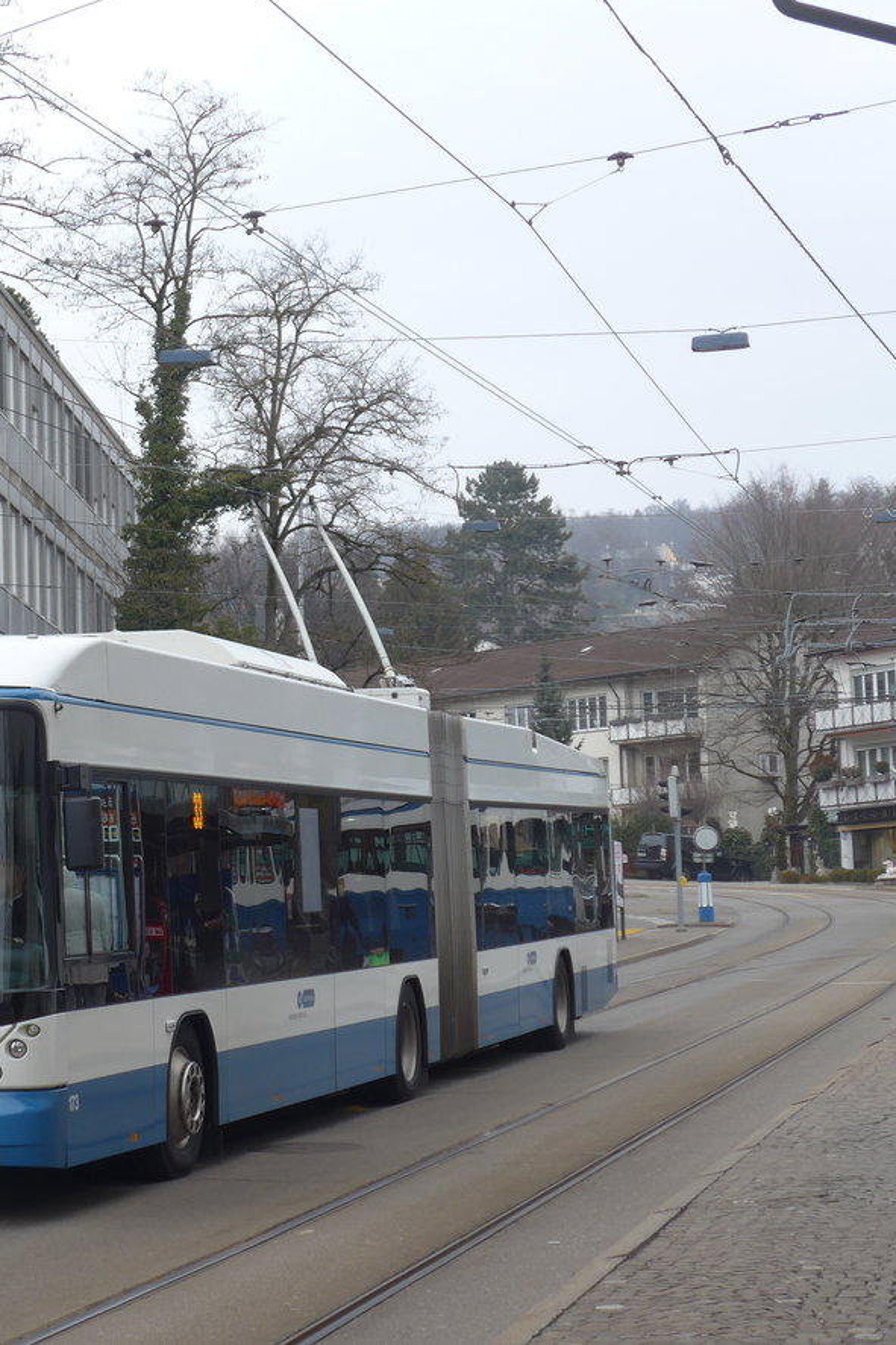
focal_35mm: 83
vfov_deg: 24.5
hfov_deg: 16.1
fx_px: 3100
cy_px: 664
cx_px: -12
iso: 80
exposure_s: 1/160
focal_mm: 12
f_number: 3.5
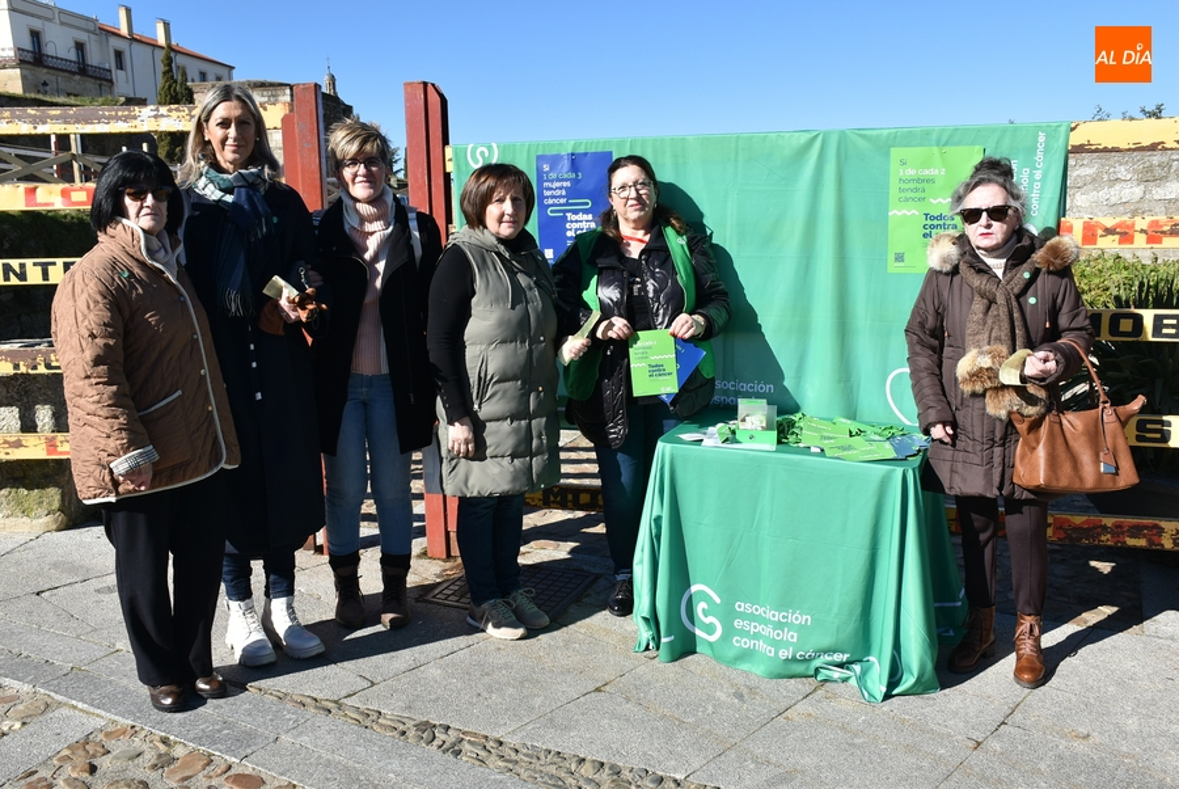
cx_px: 590
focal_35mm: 33
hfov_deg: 57.2
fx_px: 1082
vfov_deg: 40.1
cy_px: 394
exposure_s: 1/320
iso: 200
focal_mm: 22
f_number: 9
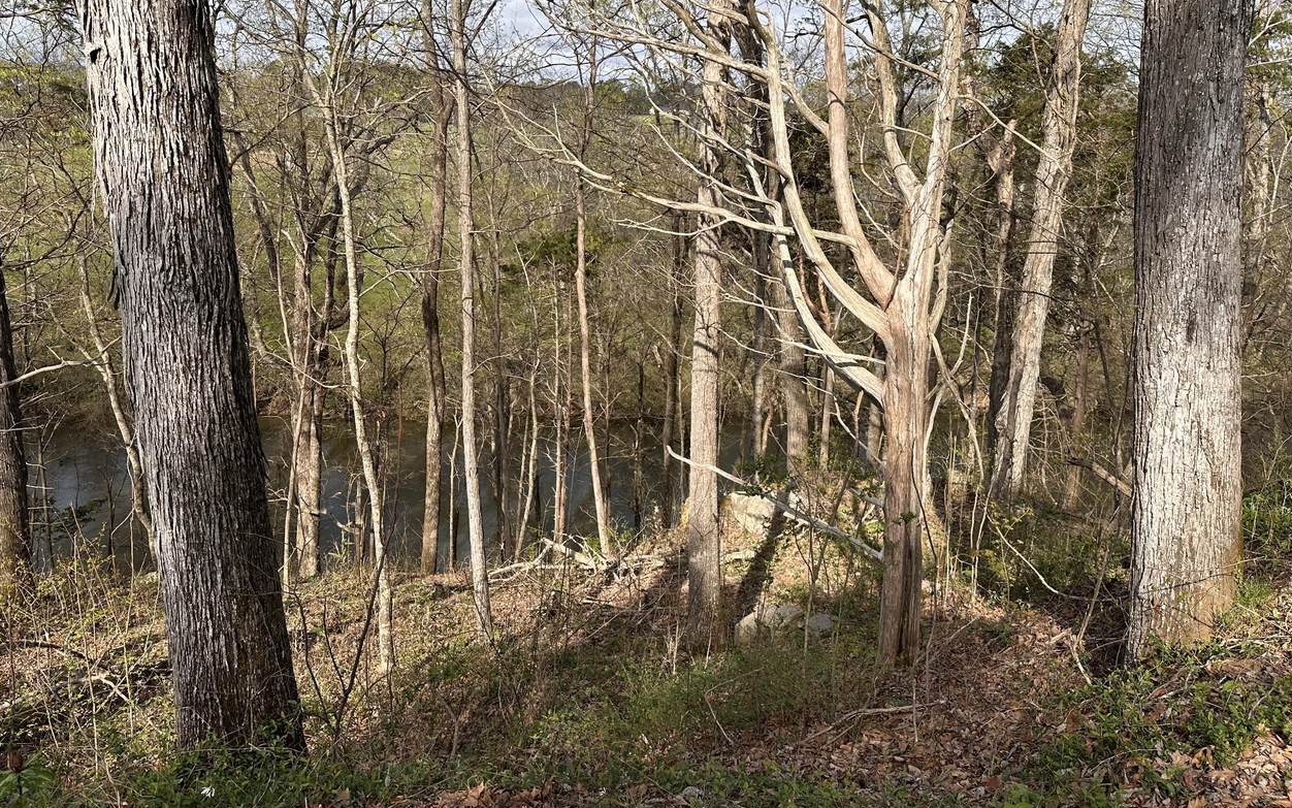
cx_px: 636
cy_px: 348
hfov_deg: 70.4
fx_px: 916
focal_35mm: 26
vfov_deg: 47.5
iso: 80
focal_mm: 6.86
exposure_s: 1/2882
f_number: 1.78
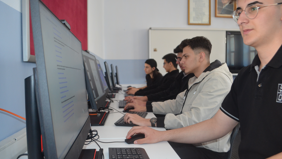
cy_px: 84
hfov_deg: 66.1
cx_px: 144
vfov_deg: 40.2
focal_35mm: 29
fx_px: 217
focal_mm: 18
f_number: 3.5
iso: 1250
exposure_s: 1/60
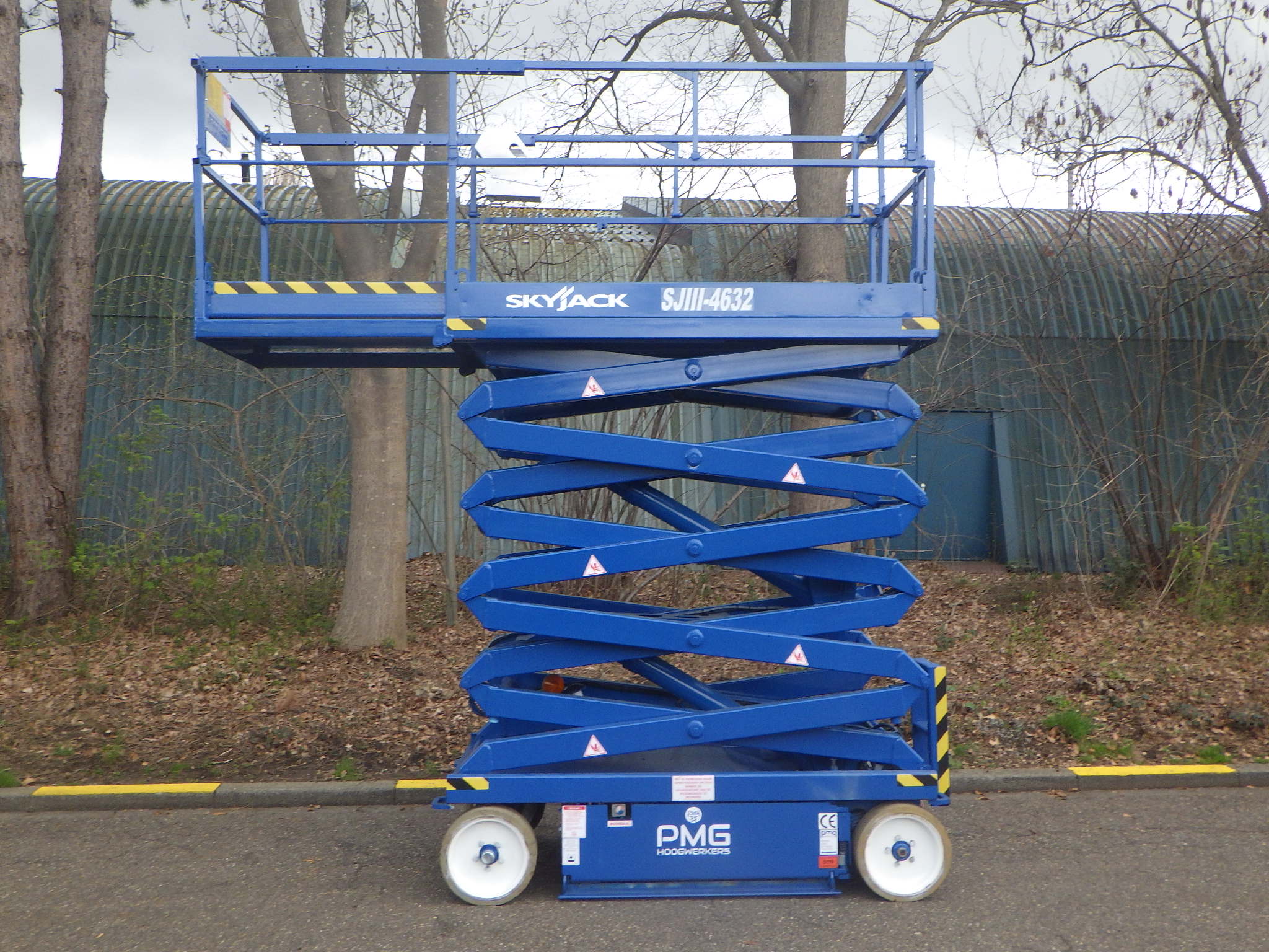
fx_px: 1246
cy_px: 476
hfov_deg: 54.0
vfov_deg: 41.8
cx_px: 634
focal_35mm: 34
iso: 250
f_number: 3.8
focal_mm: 6.1
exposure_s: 1/50
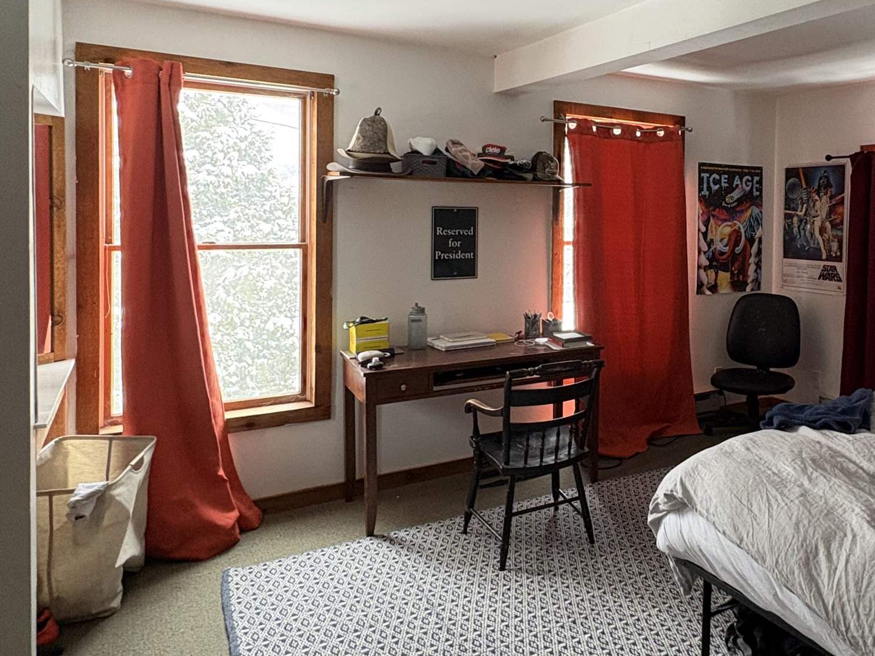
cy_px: 231
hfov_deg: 57.5
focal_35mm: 29
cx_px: 687
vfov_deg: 47.6
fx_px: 733
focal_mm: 2.22
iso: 400
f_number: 2.2
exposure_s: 1/60
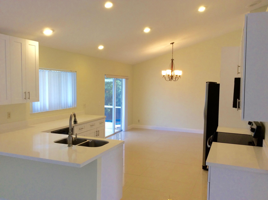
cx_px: 134
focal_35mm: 32
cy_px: 100
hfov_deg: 56.9
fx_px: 247
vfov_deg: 44.1
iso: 32
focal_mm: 3.3
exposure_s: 1/30
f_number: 2.4
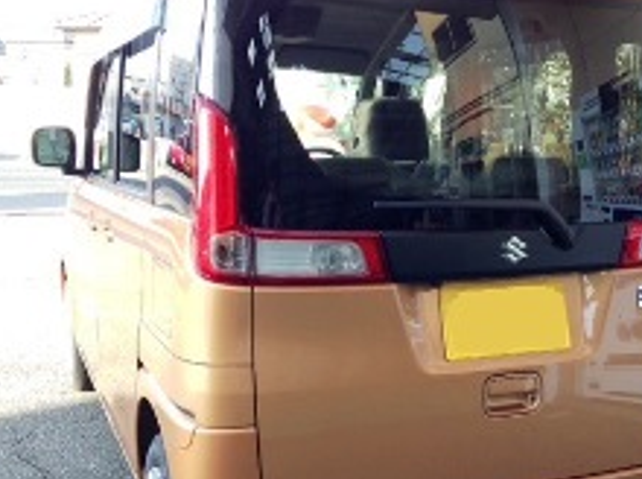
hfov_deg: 36.7
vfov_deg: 27.9
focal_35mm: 52
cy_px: 276
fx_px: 962
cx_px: 391
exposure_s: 1/120
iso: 64
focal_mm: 4.12
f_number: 2.4
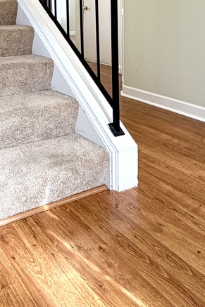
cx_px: -6
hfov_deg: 33.3
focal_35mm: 36
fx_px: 308
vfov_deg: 46.4
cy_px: 15
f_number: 2.2
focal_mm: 2.22
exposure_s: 1/120
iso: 200
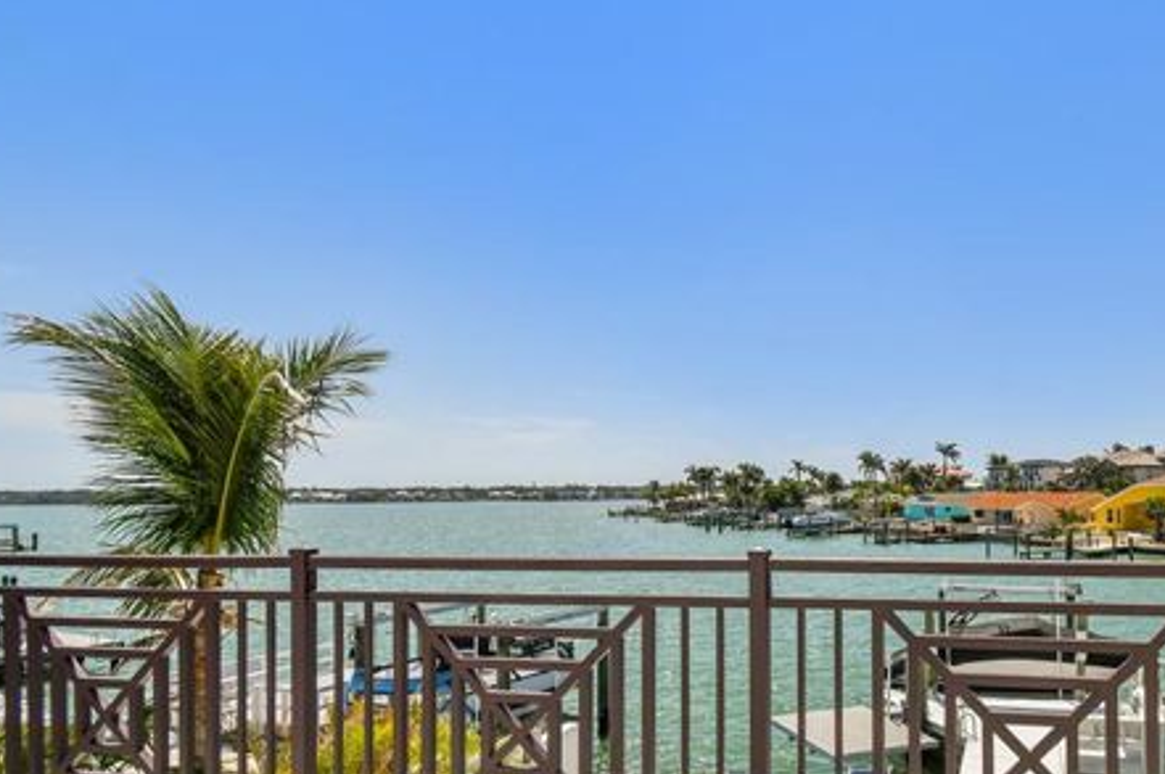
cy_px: 466
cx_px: 852
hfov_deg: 69.7
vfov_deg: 52.6
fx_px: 776
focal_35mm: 24
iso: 100
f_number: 7.1
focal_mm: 10
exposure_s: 1/1000
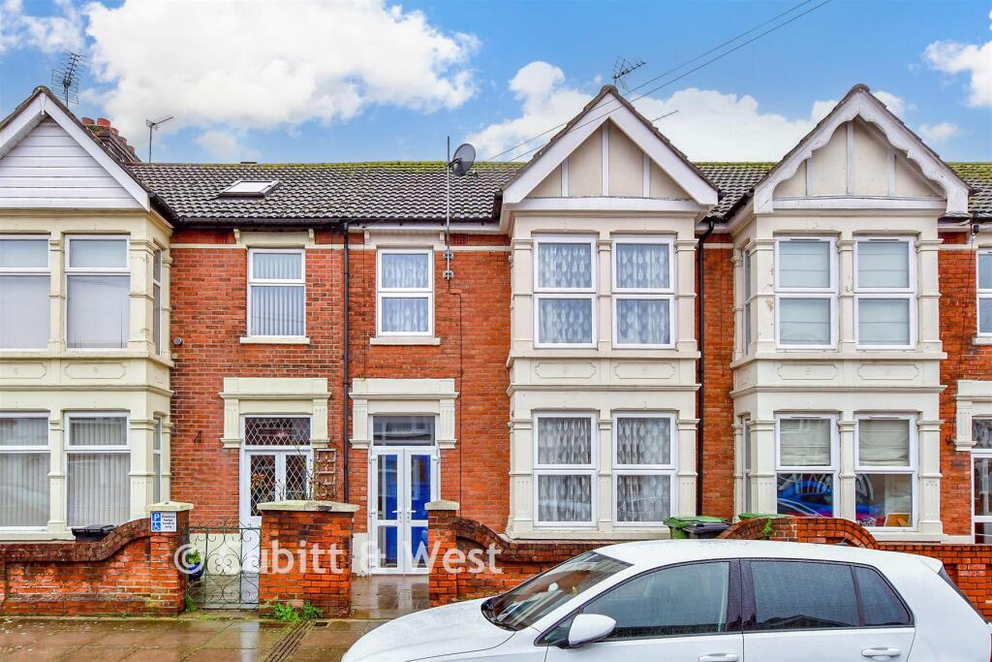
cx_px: 496
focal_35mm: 21
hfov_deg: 81.2
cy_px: 331
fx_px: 579
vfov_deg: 59.5
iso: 500
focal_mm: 14
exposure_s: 1/200
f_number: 7.1
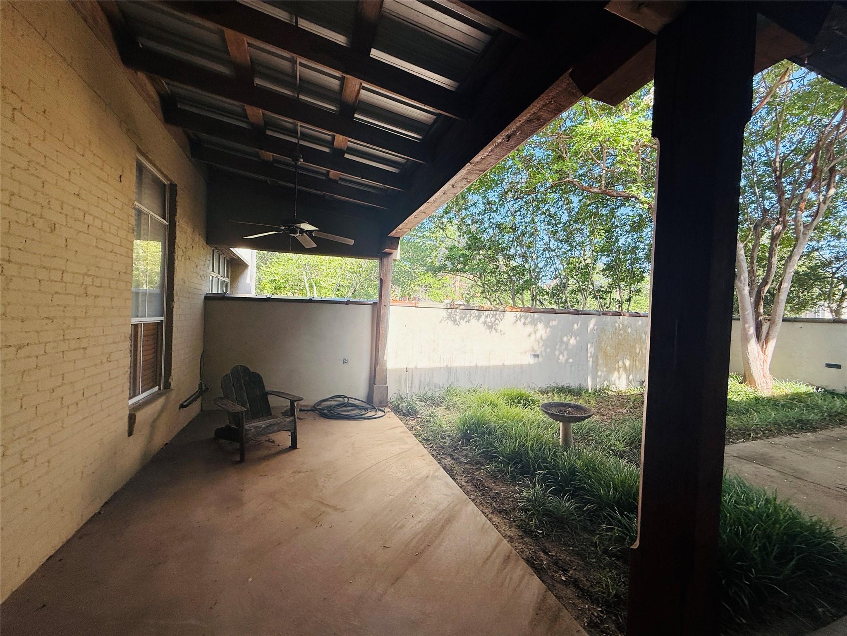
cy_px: 318
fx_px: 343
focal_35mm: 14
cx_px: 424
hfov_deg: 102.1
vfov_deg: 85.7
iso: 50
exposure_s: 1/204
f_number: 2.2
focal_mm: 2.22
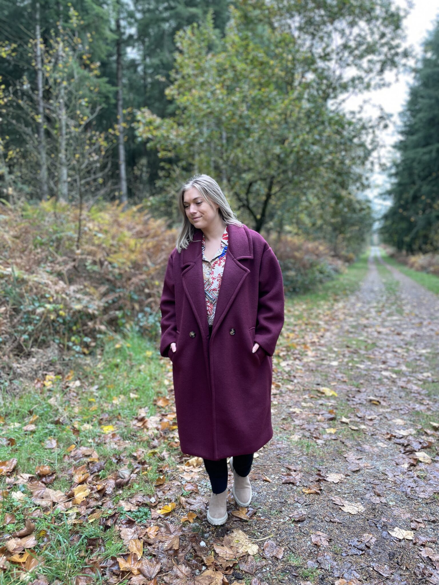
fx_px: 440
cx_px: 220
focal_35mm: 26
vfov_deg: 67.3
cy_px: 292
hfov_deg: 53.1
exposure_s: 1/121
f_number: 1.6
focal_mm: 4.2
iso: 50
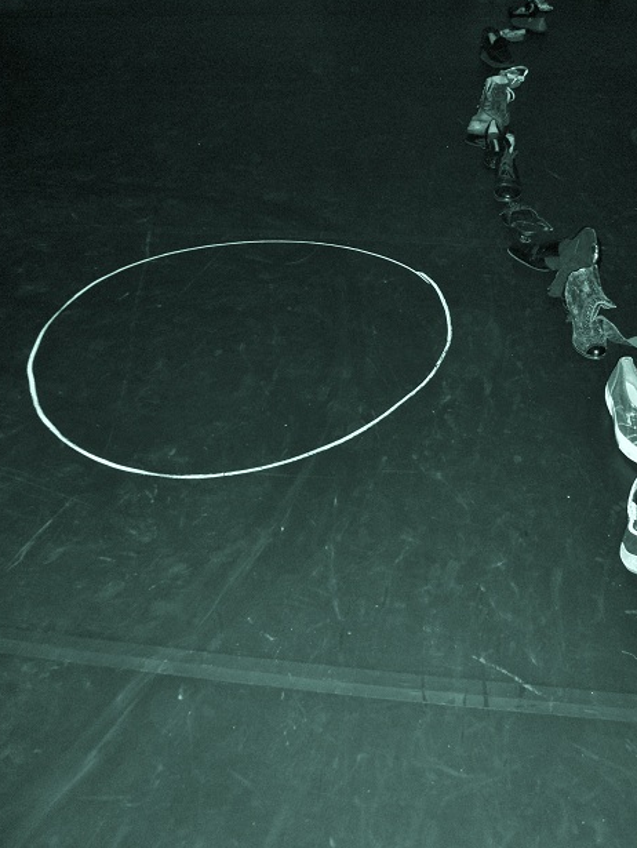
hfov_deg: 36.9
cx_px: 330
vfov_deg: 47.8
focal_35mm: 39
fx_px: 956
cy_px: 430
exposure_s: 1/60
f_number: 2.8
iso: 200
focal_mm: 6.3
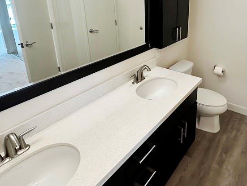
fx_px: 186
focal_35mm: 26
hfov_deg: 65.4
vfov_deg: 50.7
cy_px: 45
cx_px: 166
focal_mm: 2.22
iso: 200
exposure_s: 1/108
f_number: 2.2
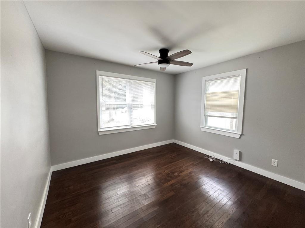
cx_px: 152
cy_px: 114
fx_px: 123
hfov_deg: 102.1
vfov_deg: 85.7
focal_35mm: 14
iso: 500
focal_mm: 2.22
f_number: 2.2
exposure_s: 1/60
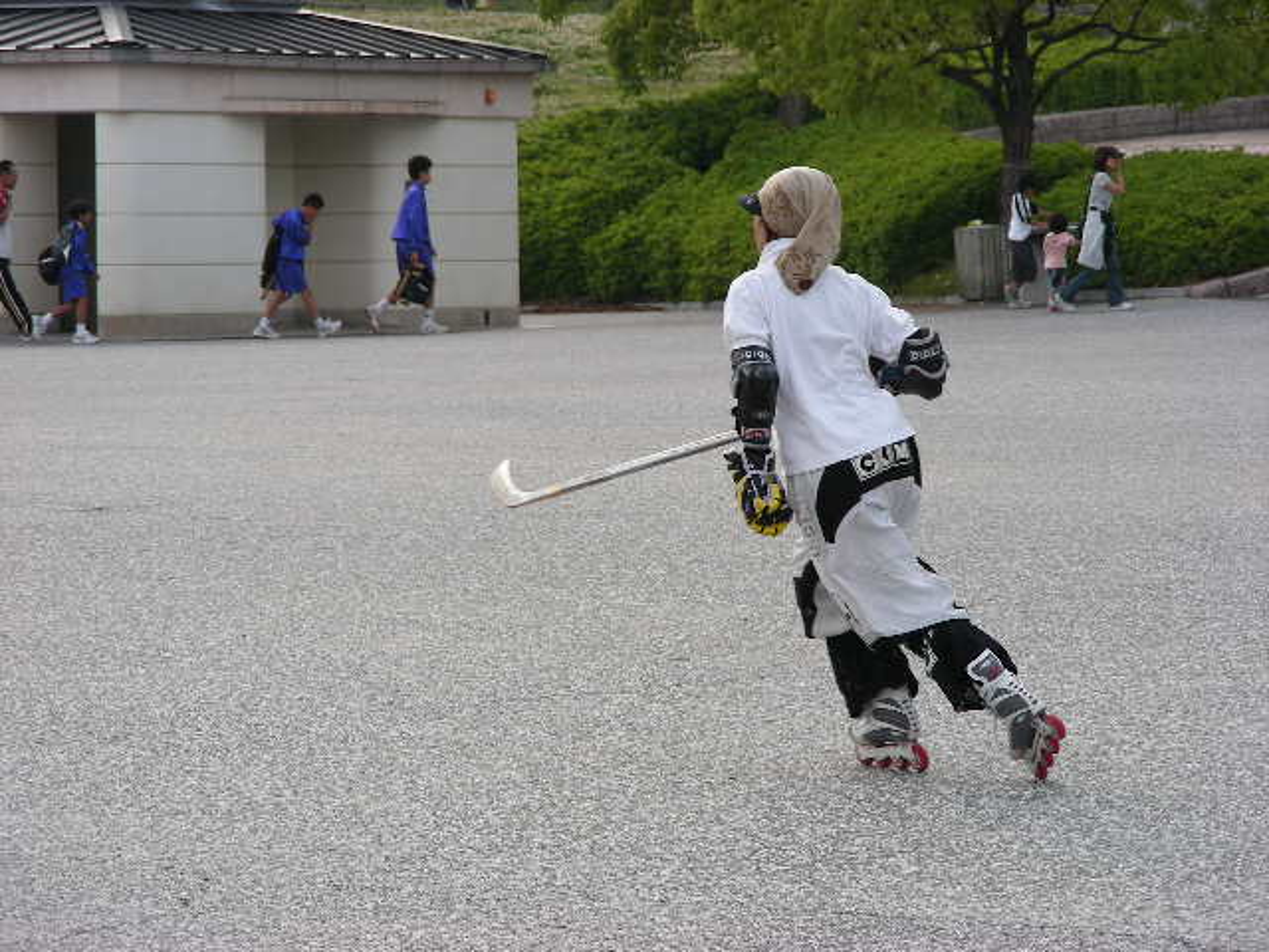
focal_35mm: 196
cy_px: 476
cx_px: 634
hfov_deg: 10.1
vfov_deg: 7.6
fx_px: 7185
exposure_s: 1/220
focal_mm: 32.7
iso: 50
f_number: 4
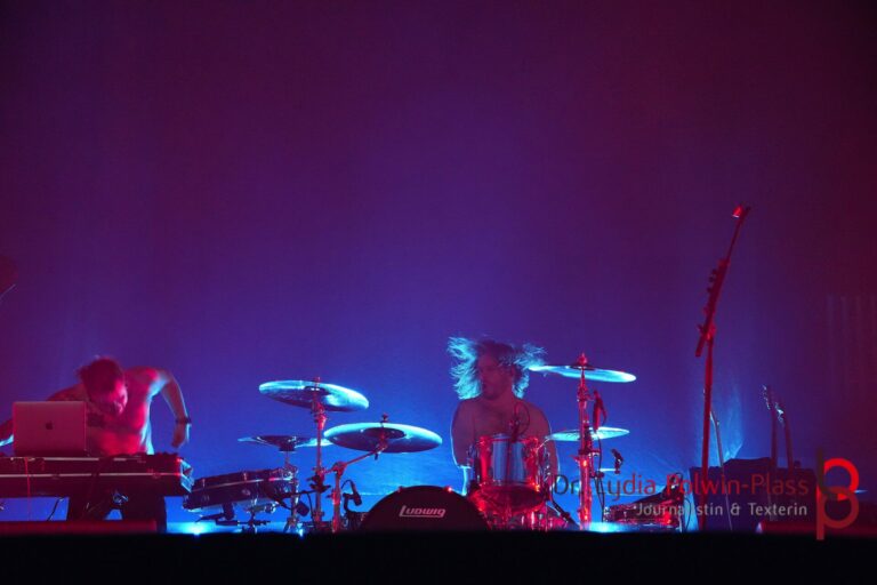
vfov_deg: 16.9
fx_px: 1973
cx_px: 438
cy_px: 292
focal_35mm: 81
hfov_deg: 25.1
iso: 6400
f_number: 4.5
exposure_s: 1/100
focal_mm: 54
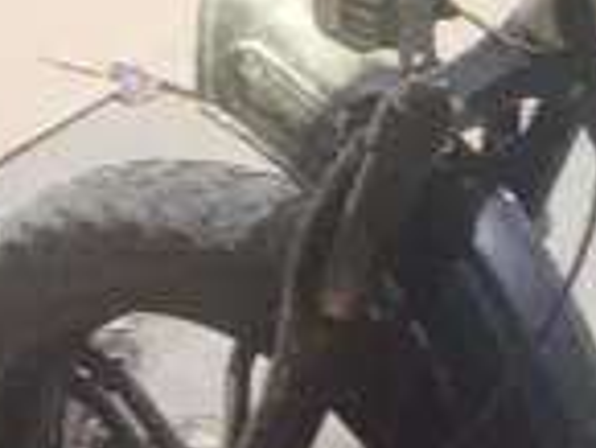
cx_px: 925
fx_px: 2051
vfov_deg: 12.4
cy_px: 25
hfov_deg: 15.2
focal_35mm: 119
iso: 320
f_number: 1.8
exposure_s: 1/25
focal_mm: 4
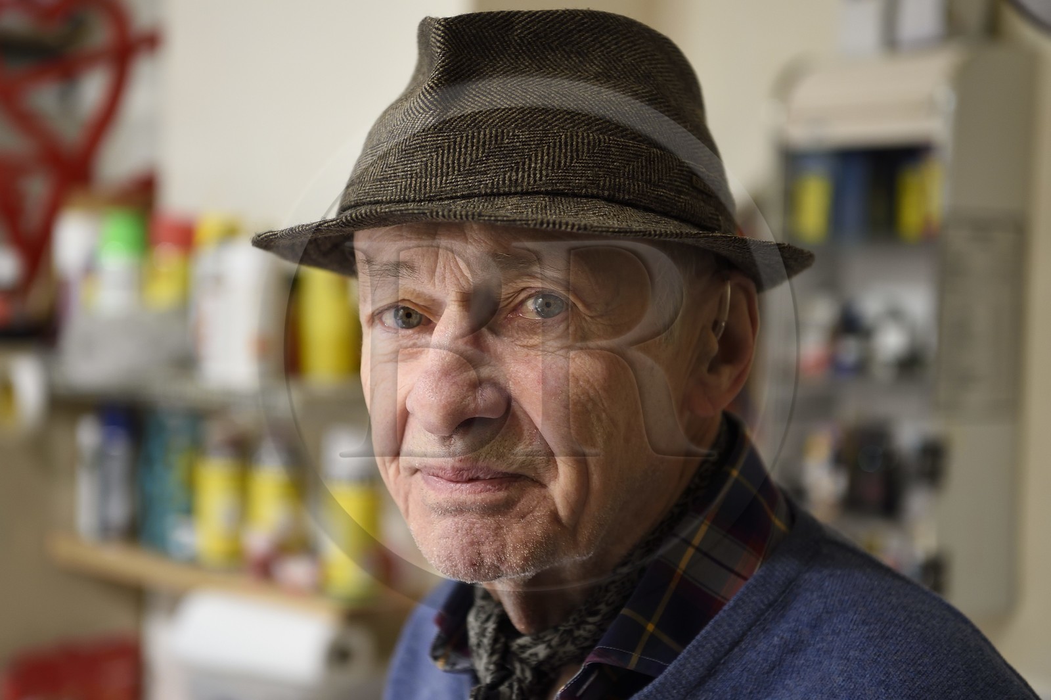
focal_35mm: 62
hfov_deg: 32.4
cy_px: 350
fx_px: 1809
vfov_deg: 21.9
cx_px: 526
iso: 1600
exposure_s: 1/80
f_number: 4
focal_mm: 62
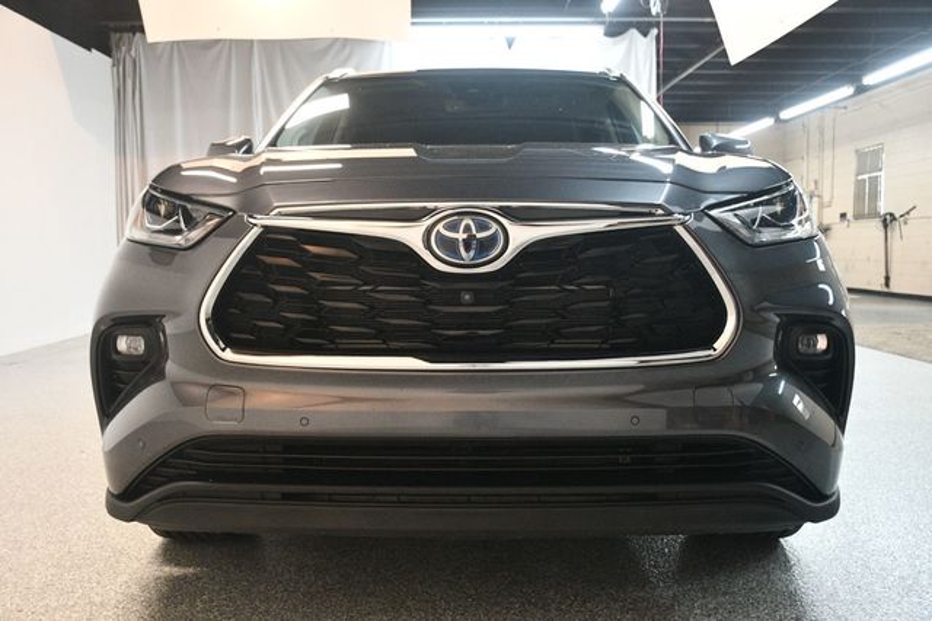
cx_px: 466
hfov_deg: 55.8
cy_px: 310
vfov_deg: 38.8
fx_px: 880
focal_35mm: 34
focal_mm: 23
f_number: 3.8
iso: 3200
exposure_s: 1/100
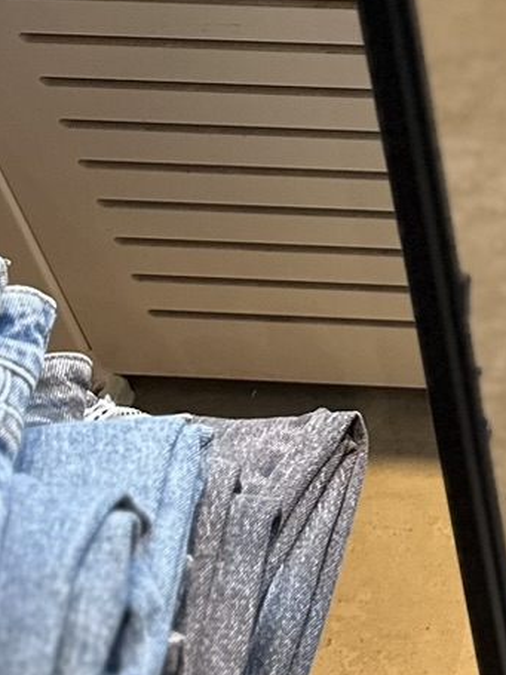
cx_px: 1018
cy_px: -687
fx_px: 2106
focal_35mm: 108
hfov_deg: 12.1
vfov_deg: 14.8
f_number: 1.78
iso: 160
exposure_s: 1/100
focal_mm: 6.86
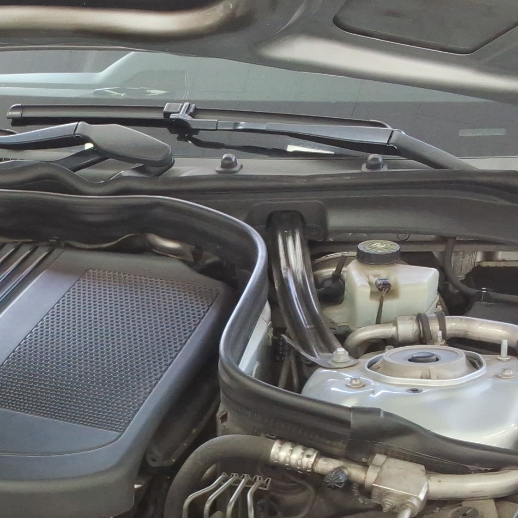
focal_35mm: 72
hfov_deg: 23.0
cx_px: -1
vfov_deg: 23.8
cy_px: 380
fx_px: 1219
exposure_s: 1/60
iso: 43
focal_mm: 2.91
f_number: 1.9
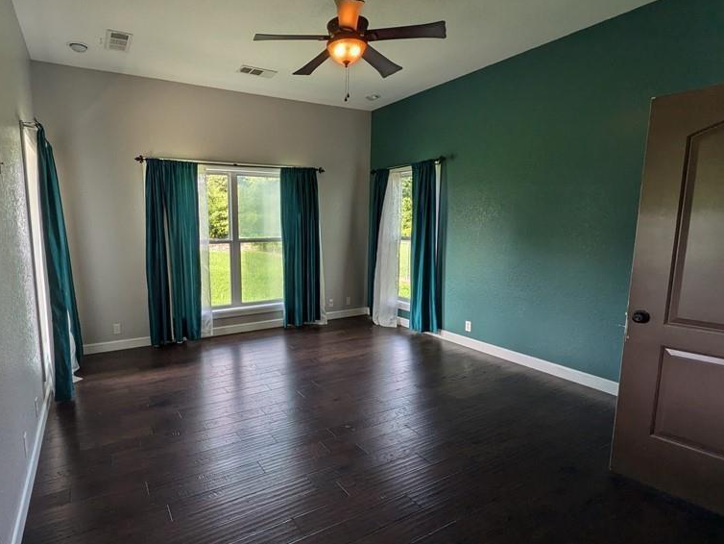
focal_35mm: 19
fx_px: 398
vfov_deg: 68.7
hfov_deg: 83.5
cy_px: 274
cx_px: 287
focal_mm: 1.83
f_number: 2.2
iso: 47
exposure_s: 1/100
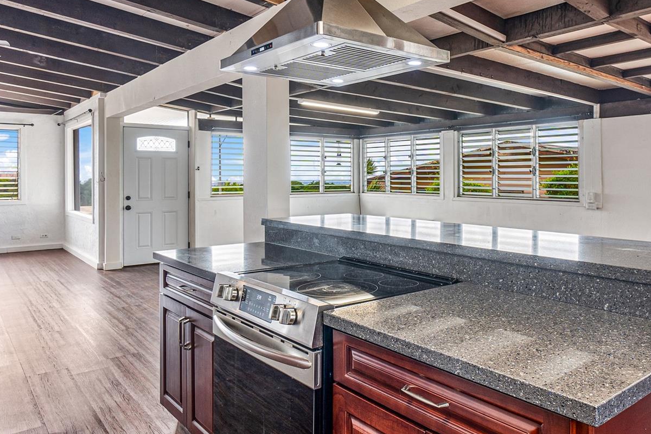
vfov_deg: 46.3
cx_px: 412
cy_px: 189
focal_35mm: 28
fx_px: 506
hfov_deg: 64.4
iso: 100
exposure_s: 1/30
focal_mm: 14
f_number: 8
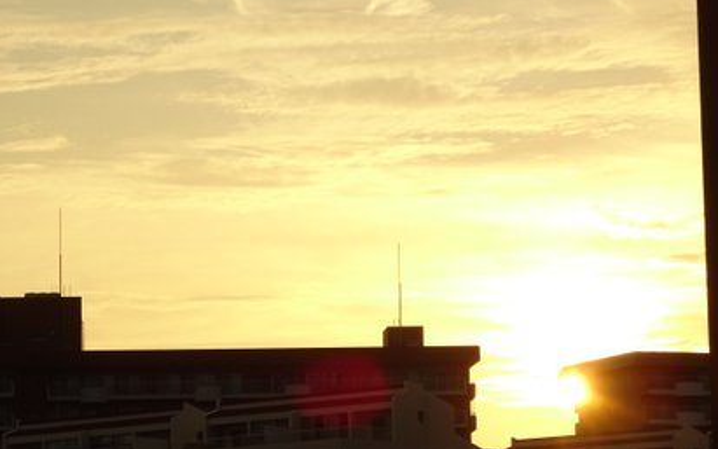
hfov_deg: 12.5
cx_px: 334
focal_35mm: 167
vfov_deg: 7.9
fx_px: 3268
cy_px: 243
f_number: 5.6
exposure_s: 1/500
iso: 80
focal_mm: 23.11
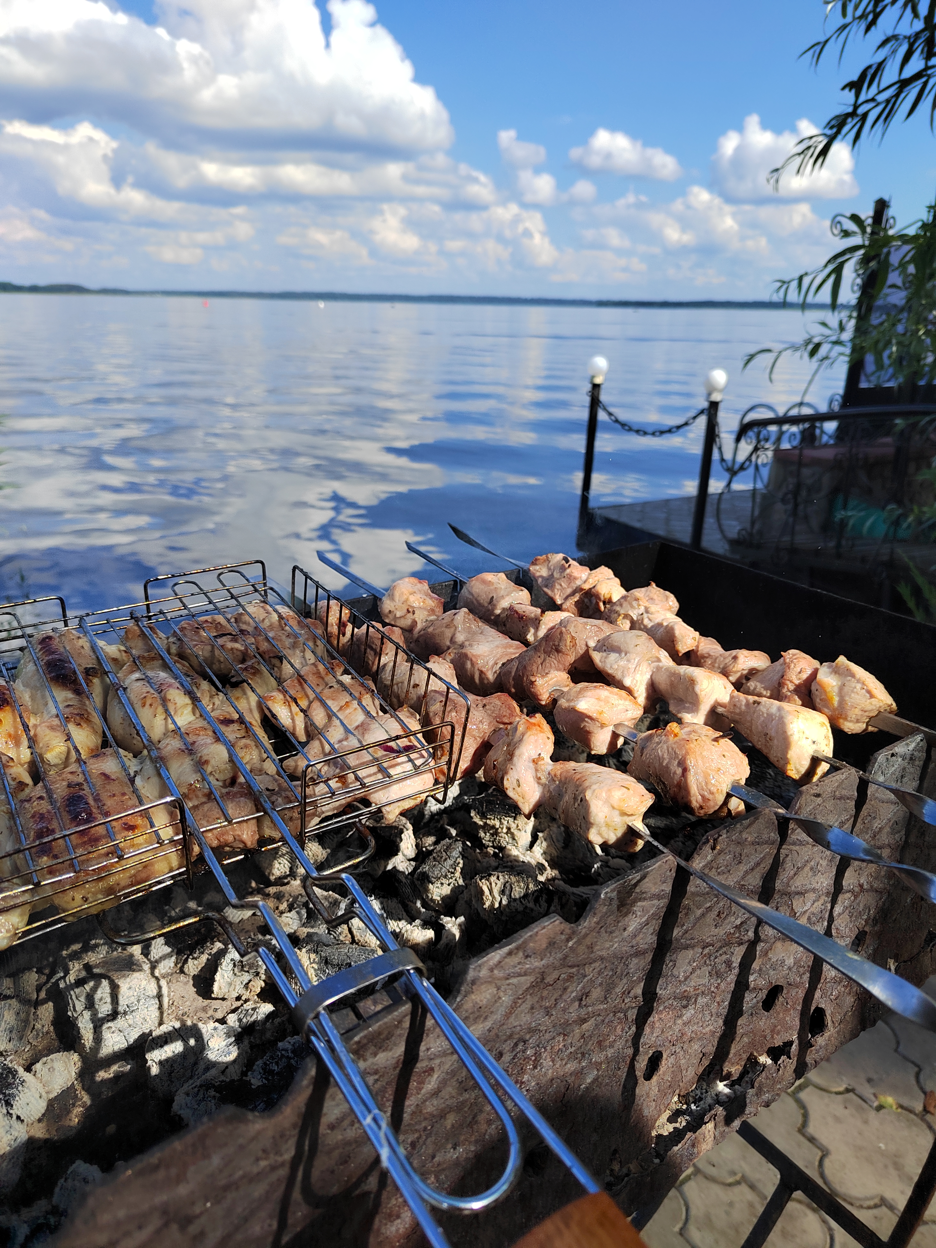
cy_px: 624
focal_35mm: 23
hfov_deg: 58.9
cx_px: 468
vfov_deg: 73.9
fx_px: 829
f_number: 1.9
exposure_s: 1/2000
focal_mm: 5.52
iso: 272
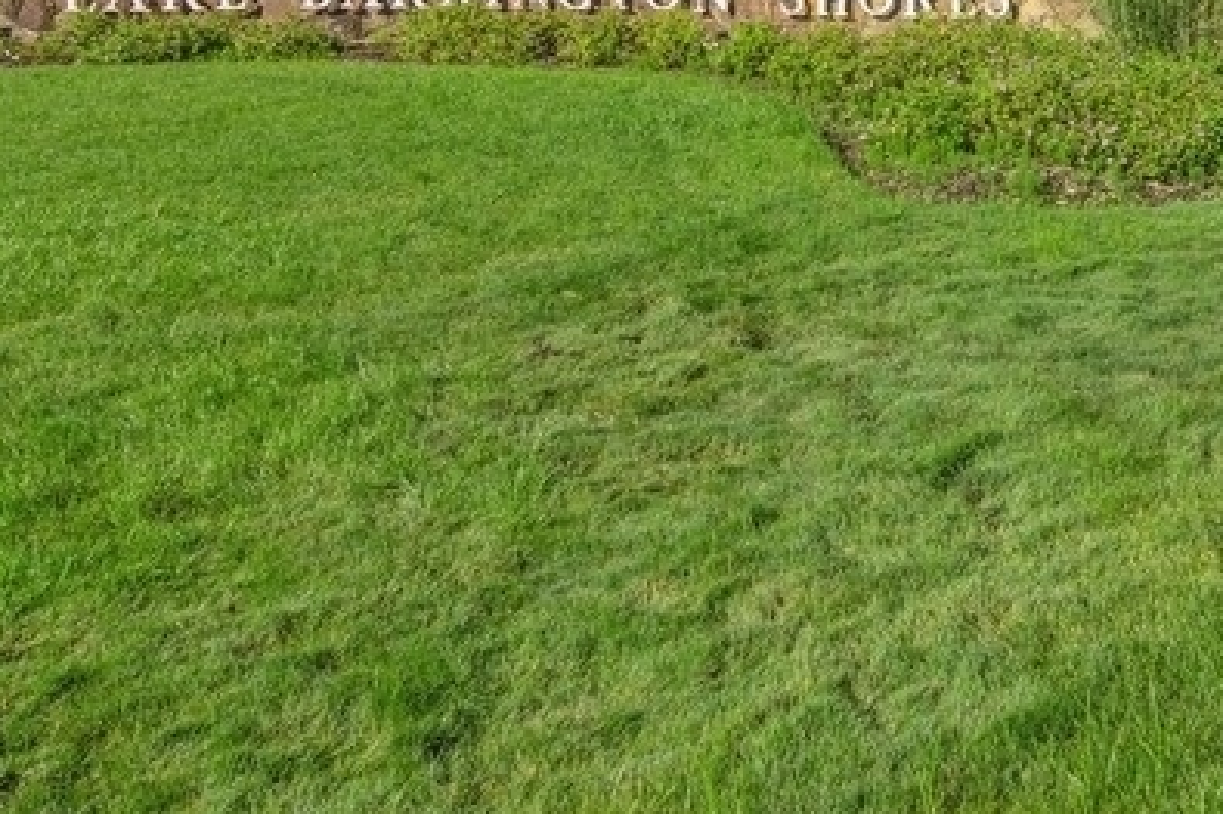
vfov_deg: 30.0
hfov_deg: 44.7
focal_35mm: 41
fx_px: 1392
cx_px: 1009
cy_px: -28
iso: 200
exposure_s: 1/1600
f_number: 8
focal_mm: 12
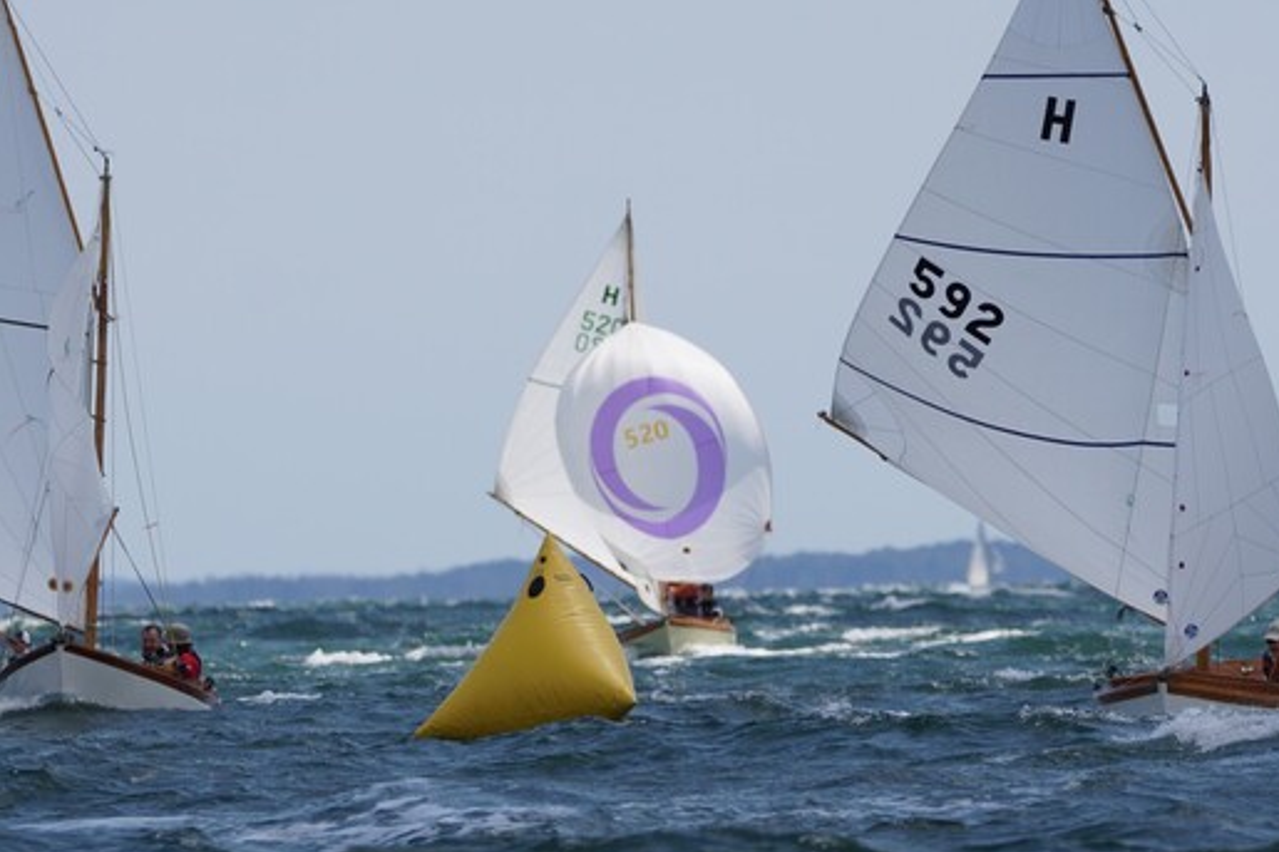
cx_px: 633
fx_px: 25002
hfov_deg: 2.9
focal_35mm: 704
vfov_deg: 2.0
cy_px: 379
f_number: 5.6
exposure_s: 1/1250
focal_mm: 302
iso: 160
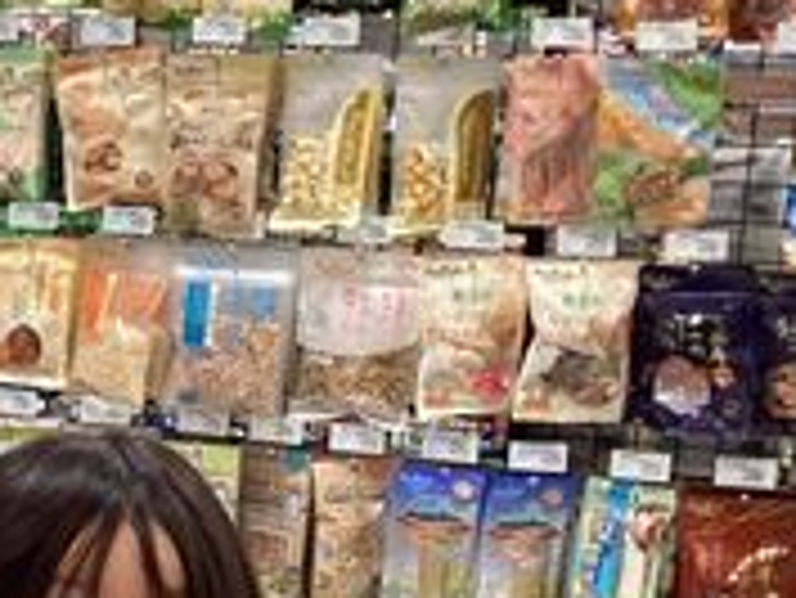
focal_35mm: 105
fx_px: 2416
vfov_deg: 14.0
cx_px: -391
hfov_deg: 17.0
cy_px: 495
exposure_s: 1/50
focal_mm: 3.3
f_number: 2.4
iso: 100
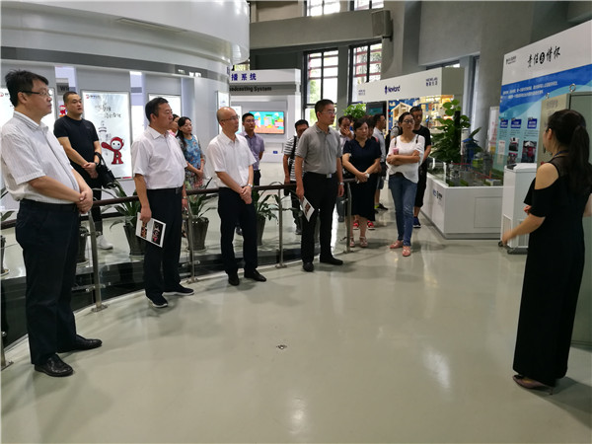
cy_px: 222
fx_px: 462
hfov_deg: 65.3
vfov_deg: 51.4
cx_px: 296
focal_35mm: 27
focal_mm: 4.5
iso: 160
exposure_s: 1/33.3
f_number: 2.2
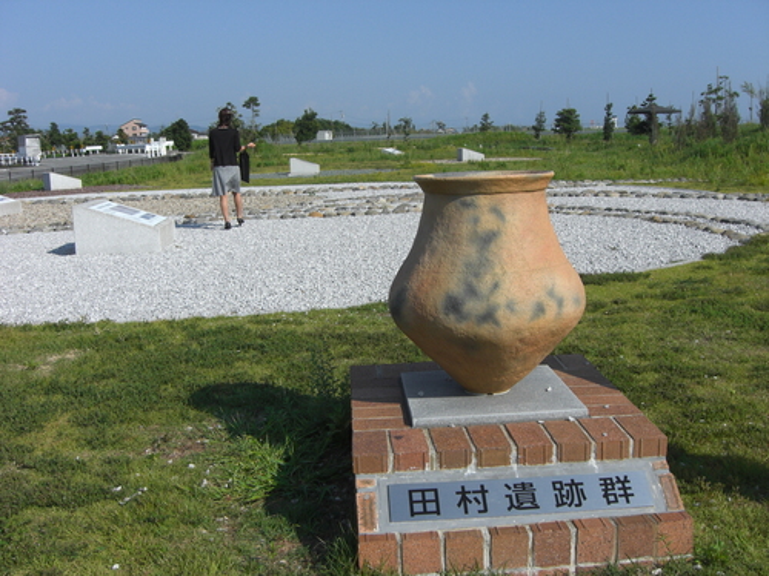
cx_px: 384
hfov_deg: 49.0
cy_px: 288
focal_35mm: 38
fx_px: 844
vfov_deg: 37.7
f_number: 8
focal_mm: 7.9
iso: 80
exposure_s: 1/250
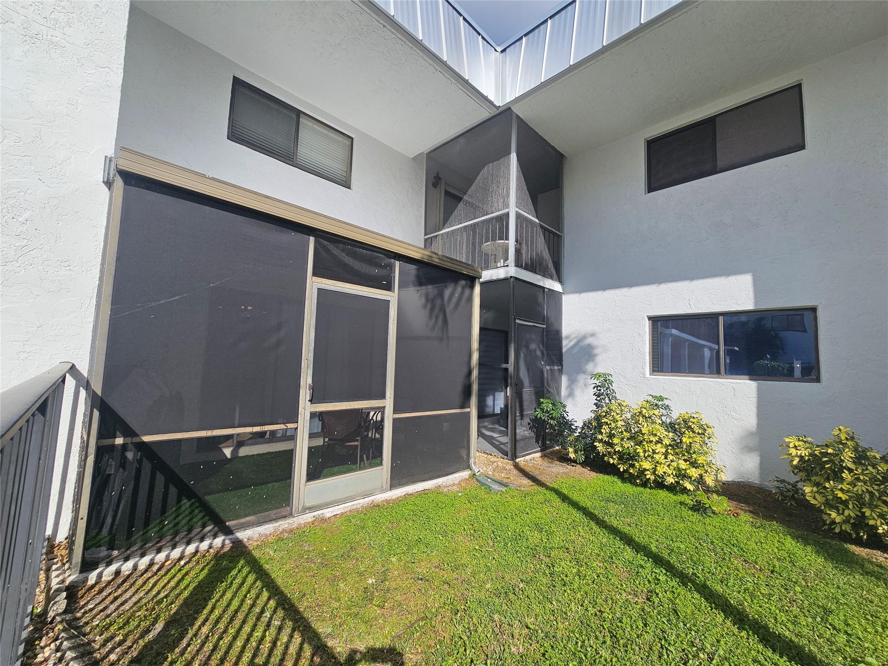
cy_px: 333
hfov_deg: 106.2
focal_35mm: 13
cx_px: 444
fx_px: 333
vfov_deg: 89.9
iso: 50
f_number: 2.2
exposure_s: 1/3034
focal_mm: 2.2
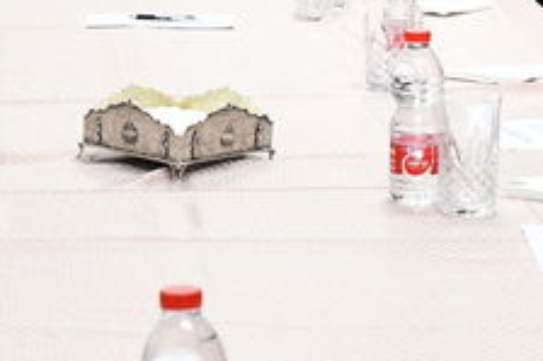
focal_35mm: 175
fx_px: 2638
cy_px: -81
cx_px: 240
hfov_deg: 11.8
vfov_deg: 7.8
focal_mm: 28
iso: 2000
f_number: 5.6
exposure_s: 1/200
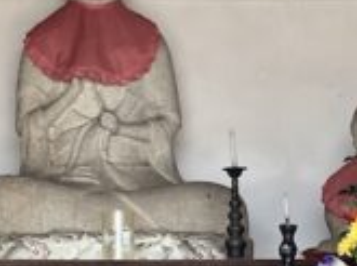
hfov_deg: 8.5
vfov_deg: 6.3
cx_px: 104
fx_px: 2408
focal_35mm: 234
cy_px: 53
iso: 160
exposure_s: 1/121
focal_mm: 9
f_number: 2.8
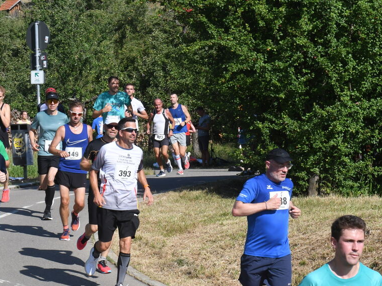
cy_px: 172
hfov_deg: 12.3
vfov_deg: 9.3
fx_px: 1766
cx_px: 108
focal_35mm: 160
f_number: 16
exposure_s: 1/320
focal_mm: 70
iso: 640
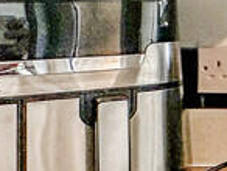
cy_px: -26
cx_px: 777
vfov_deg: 14.7
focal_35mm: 98
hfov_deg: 9.8
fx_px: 644
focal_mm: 2.22
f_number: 2.2
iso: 50
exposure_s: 1/100
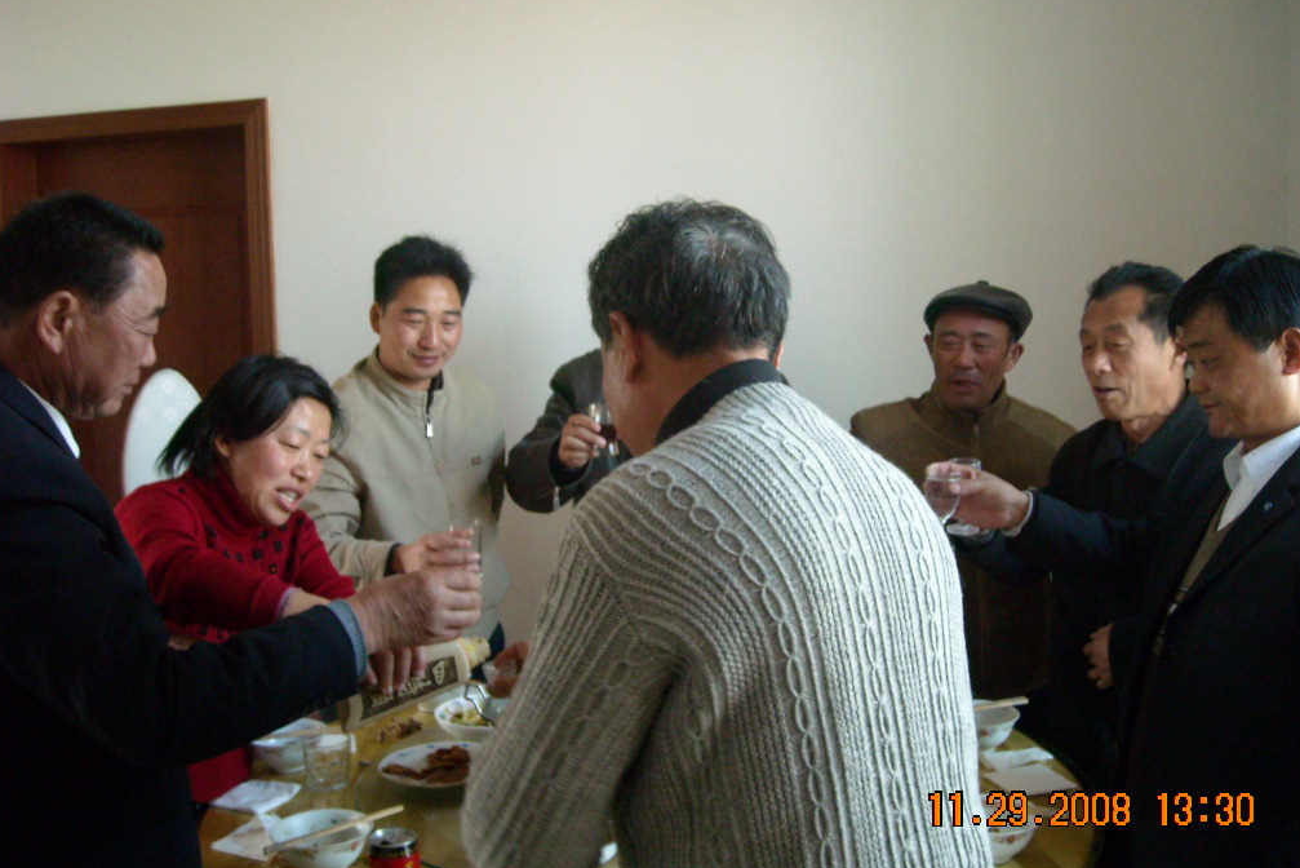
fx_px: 1336
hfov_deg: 51.9
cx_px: 651
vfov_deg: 36.0
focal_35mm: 37
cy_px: 417
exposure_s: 1/36
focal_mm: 5.7
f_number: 2.8
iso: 400
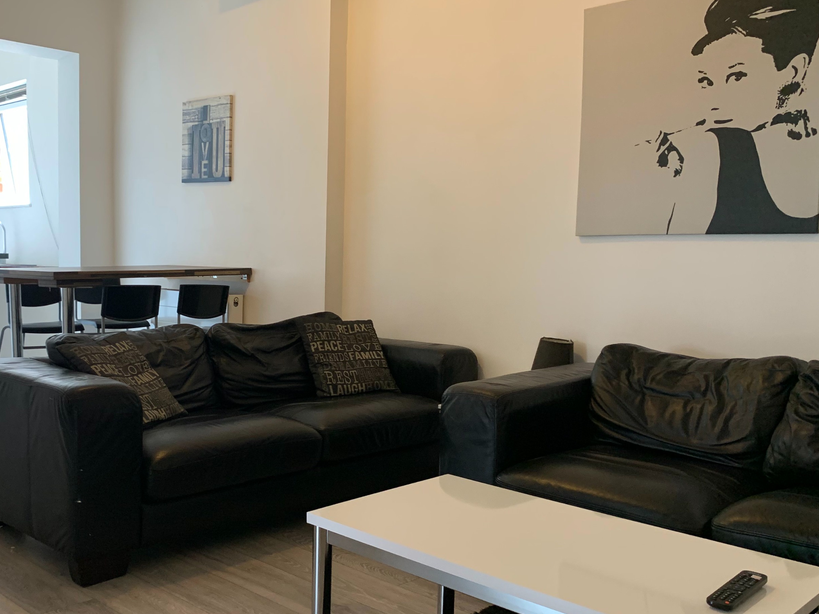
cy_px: 352
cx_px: 321
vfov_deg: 39.6
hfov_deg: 51.0
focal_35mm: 36
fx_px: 852
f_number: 1.8
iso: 160
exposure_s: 1/50
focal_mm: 4.25
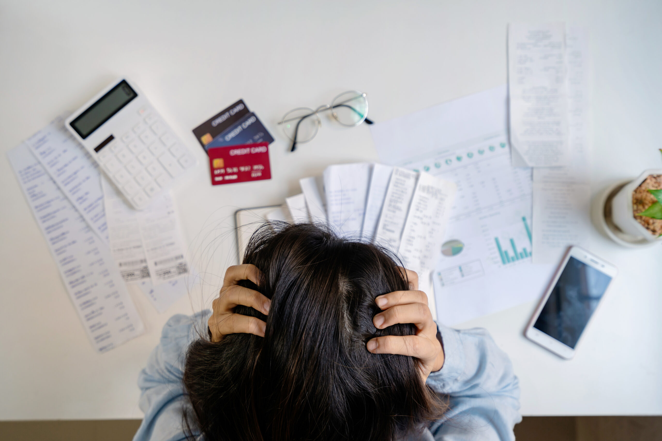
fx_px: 644
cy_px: 220
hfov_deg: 54.4
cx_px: 331
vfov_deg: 37.9
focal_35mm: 35
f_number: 4
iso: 250
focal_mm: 35
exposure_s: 1/25
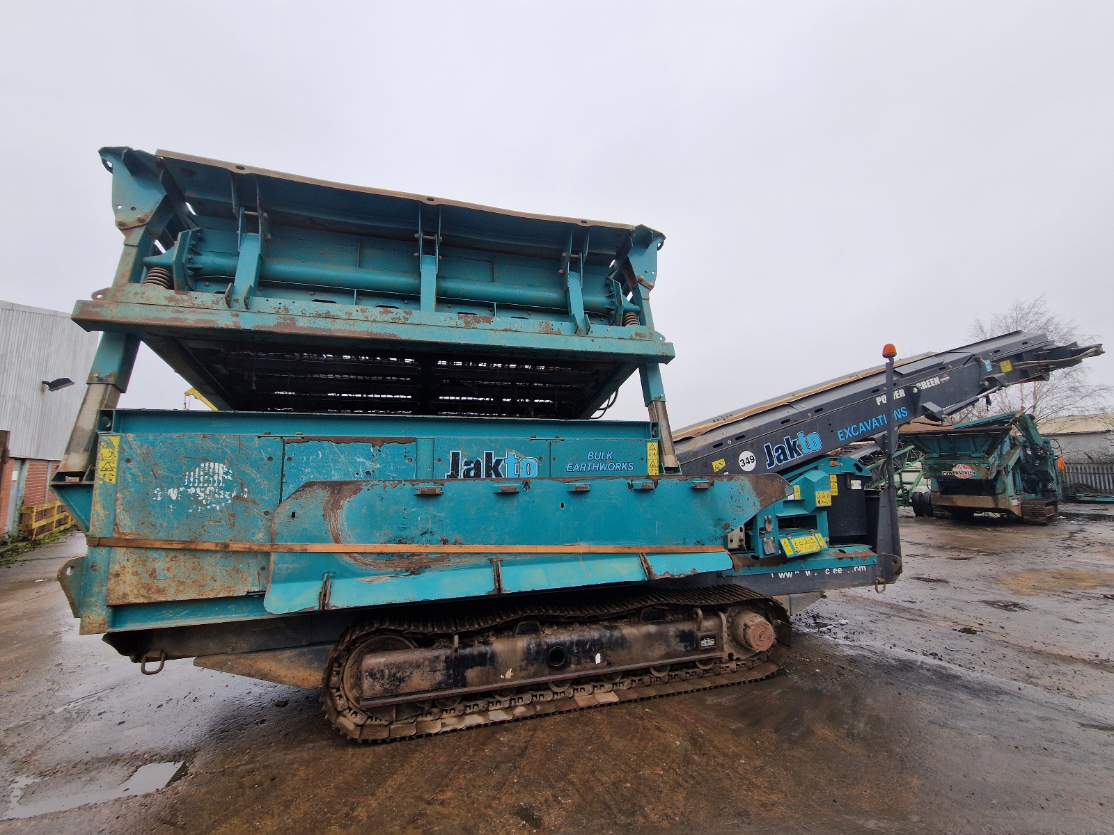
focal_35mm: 13
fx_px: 418
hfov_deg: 106.2
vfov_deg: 89.9
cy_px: 418
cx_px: 557
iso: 50
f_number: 2.2
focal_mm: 2.2
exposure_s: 1/385
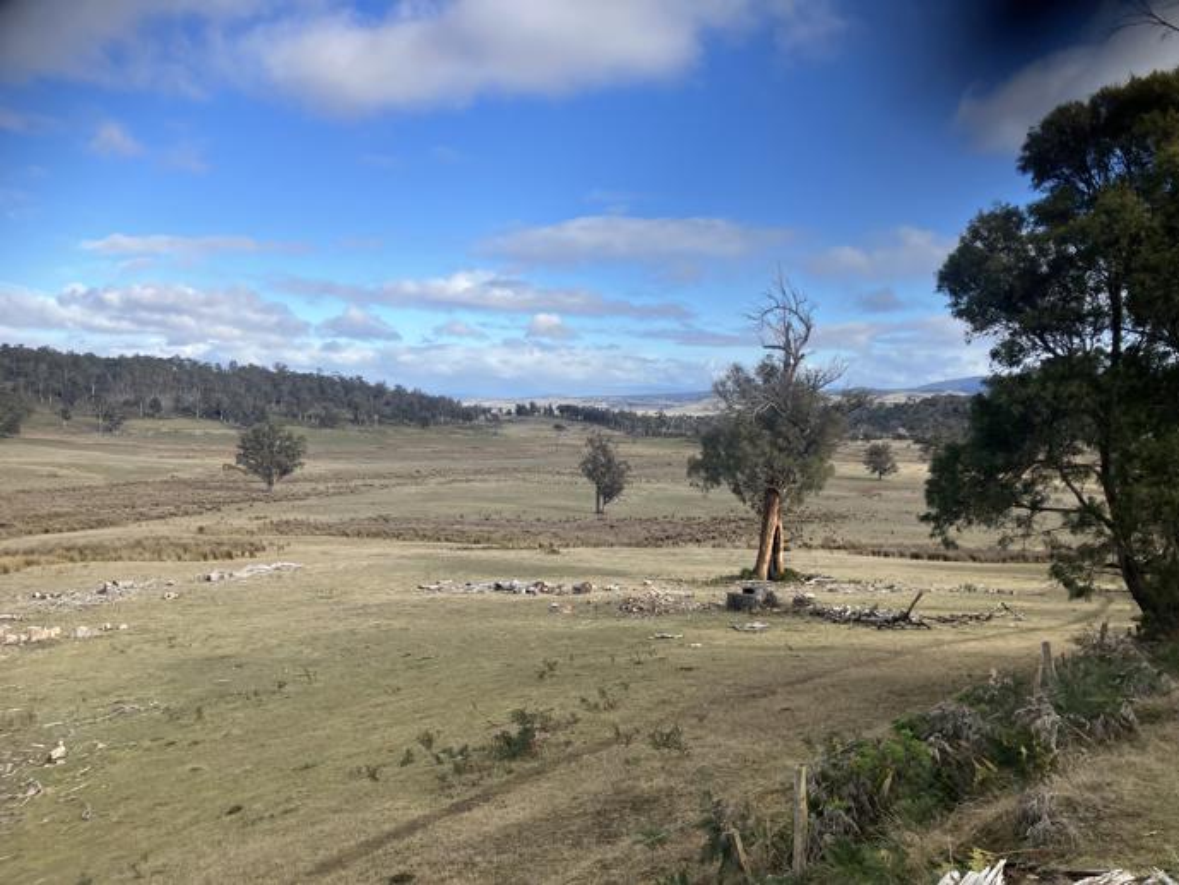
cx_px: 590
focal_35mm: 28
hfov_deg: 63.4
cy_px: 442
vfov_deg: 49.8
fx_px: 954
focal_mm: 3.99
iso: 32
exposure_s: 1/1350
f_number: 1.8
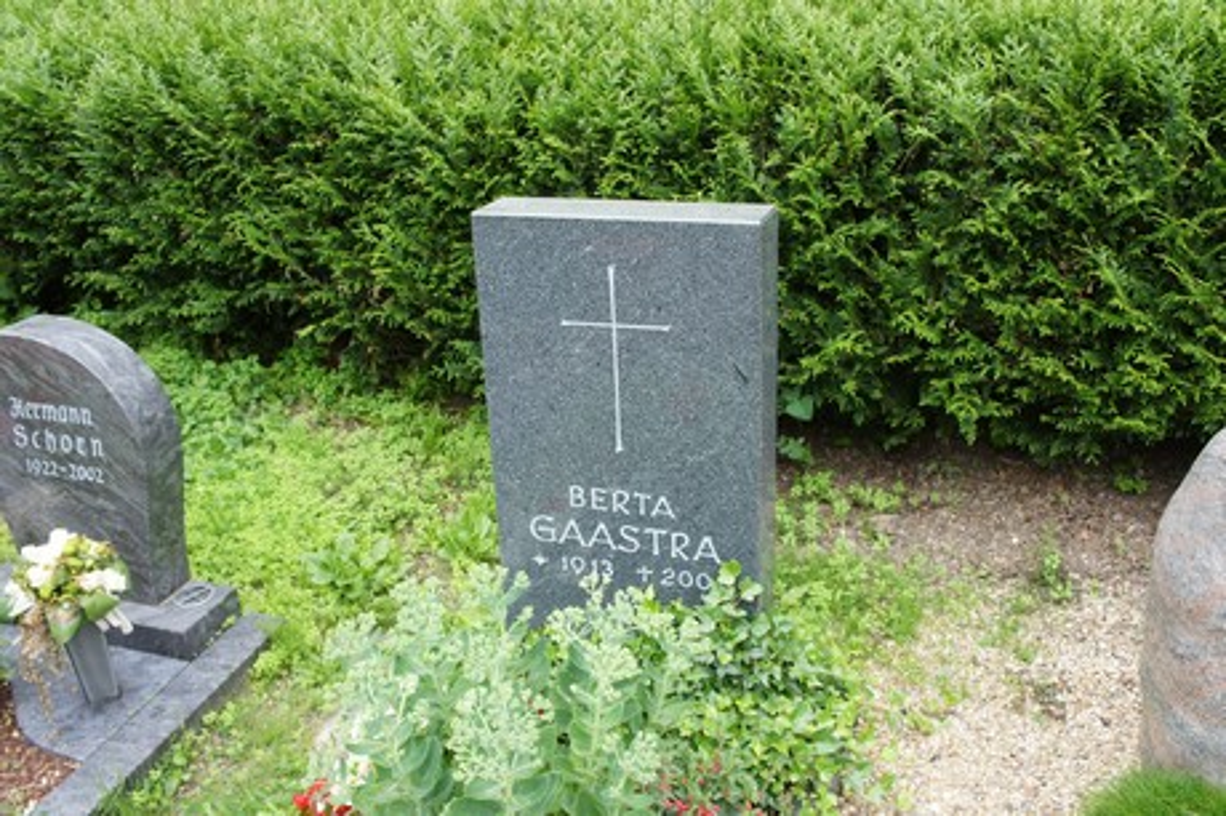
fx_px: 1123
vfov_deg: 39.9
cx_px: 613
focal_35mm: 33
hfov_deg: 57.3
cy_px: 408
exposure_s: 1/125
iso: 250
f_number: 5.6
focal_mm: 22
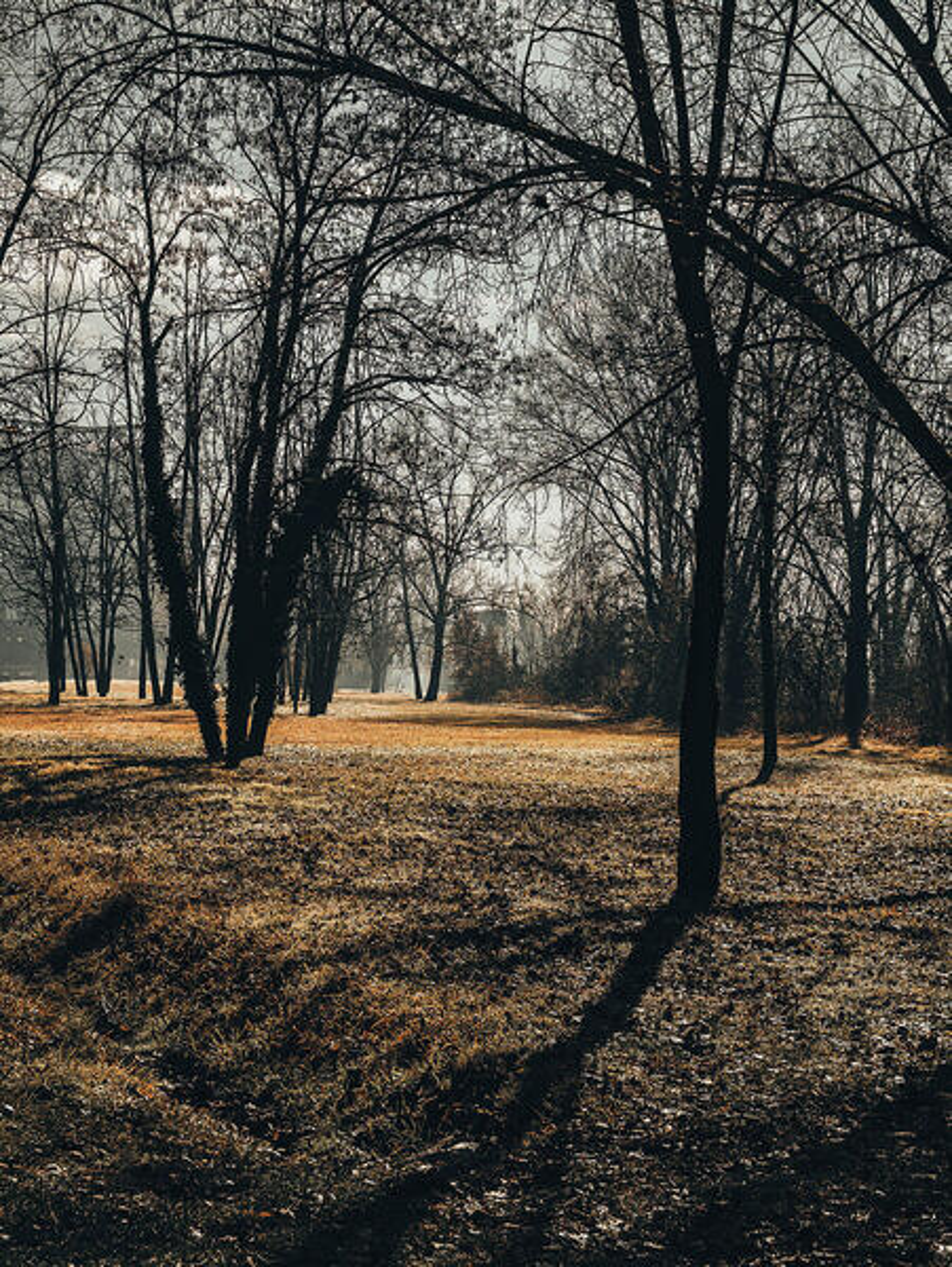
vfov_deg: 27.0
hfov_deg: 20.5
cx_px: 476
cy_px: 634
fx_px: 2636
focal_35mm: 72
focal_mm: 36
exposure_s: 1/800
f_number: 5.6
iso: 100
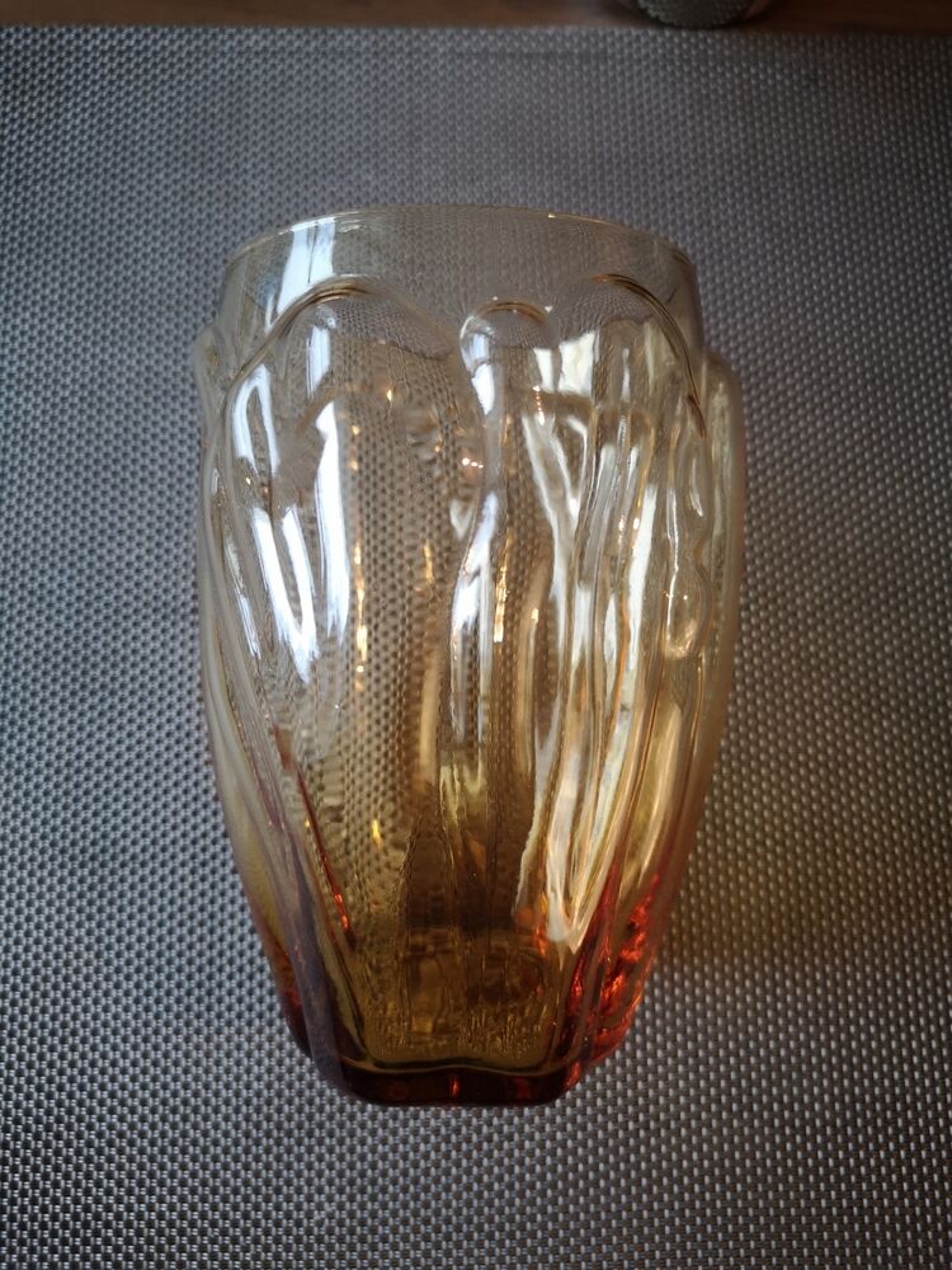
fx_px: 990
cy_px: 635
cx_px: 476
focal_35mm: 27
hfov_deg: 51.4
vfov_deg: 65.3
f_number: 1.8
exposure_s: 1/33.3
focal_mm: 5.58
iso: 250
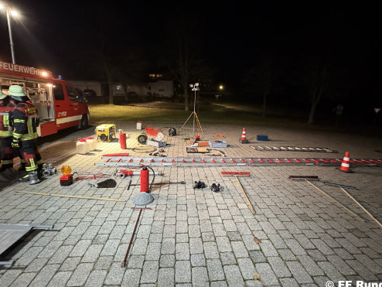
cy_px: 128
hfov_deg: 91.0
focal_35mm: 17
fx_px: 188
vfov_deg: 74.6
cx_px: 190
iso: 800
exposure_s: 1/25
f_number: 2.2
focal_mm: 2.2
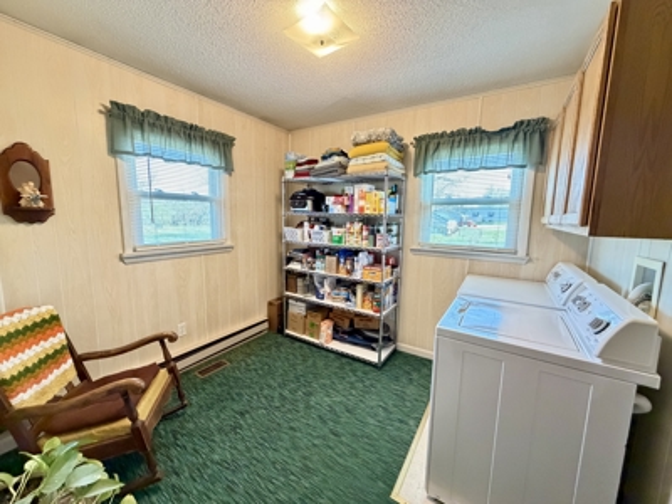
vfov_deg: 85.7
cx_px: 336
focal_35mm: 14
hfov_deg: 102.1
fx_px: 272
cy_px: 252
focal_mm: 2.22
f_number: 2.2
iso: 800
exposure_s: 1/60
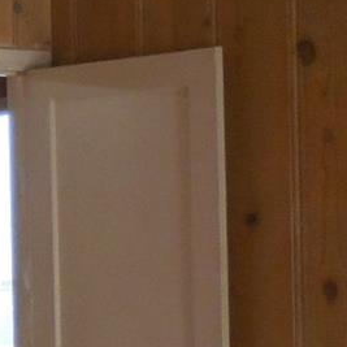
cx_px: -300
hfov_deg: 12.7
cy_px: 256
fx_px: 1406
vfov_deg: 14.0
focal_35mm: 124
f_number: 3.3
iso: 400
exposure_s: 1/30
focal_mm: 4.5
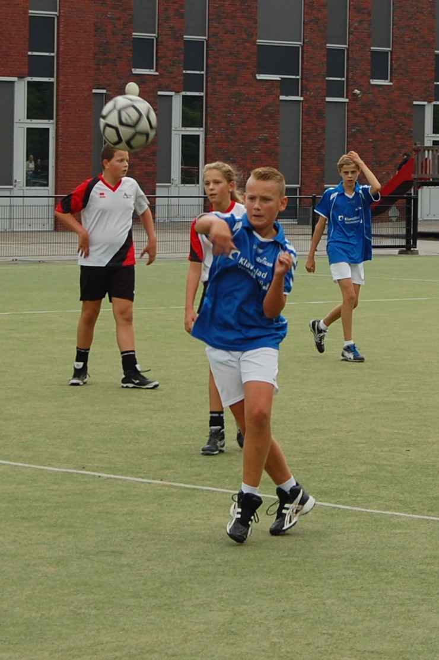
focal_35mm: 57
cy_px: 330
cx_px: 220
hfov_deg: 23.7
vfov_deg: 35.1
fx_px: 1044
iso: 200
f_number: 7.1
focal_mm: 38
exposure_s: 1/200
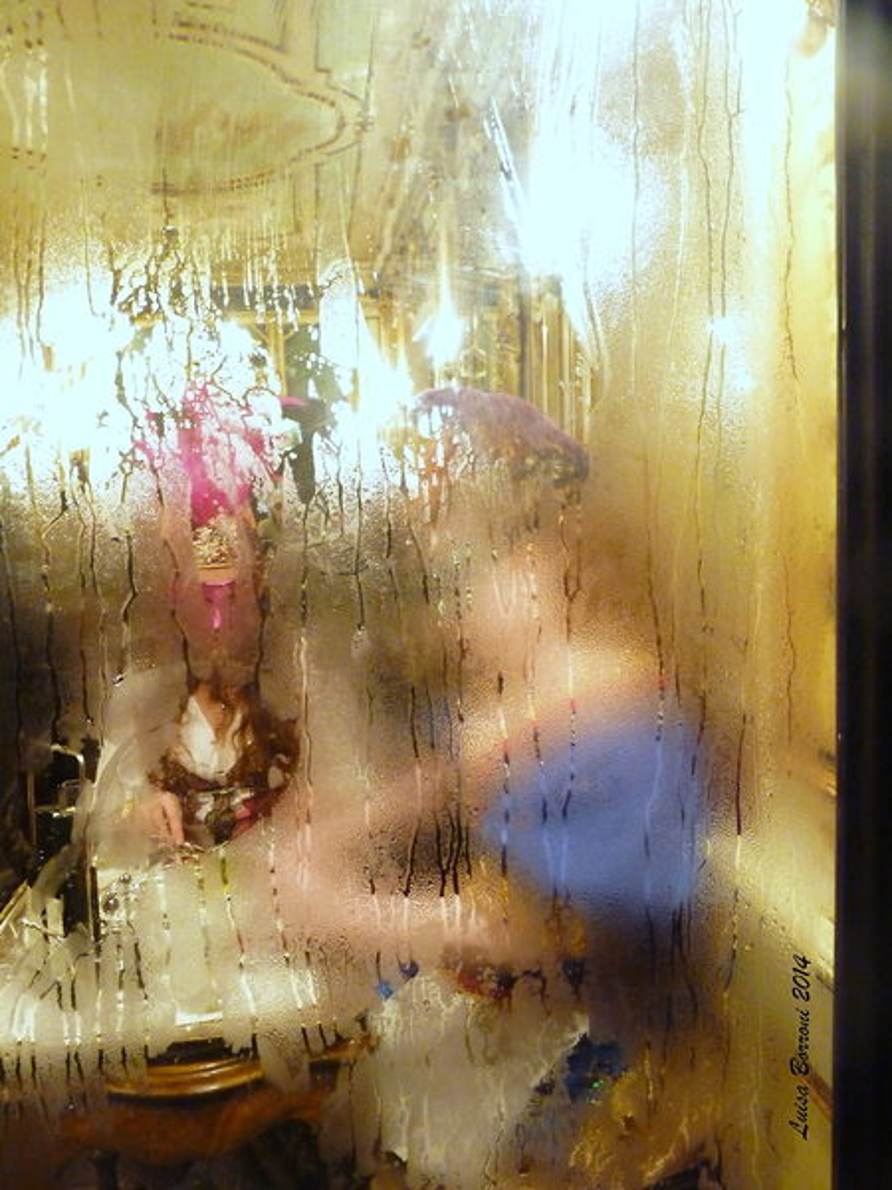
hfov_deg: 41.8
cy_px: 595
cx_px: 446
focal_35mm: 34
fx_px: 1168
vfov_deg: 54.0
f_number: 3
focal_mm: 6
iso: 800
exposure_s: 1/25
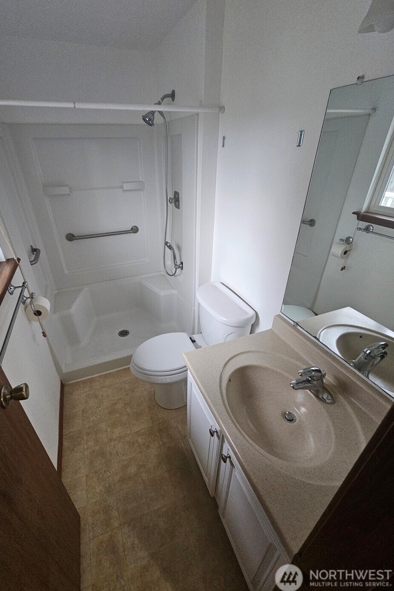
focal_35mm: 14
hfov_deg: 80.9
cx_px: 176
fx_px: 230
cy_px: 292
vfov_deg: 104.3
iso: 500
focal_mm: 2.2
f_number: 2.2
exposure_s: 1/30
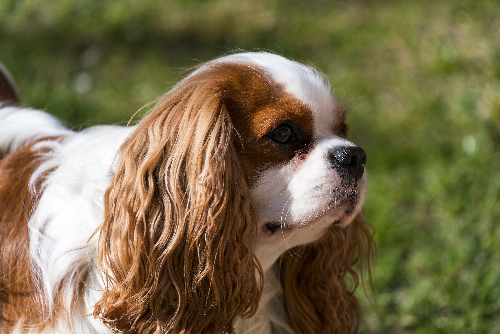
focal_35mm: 342
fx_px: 4750
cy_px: 167
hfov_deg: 6.0
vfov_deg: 4.0
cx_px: 250
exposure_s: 1/1600
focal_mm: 342
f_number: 5.6
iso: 320
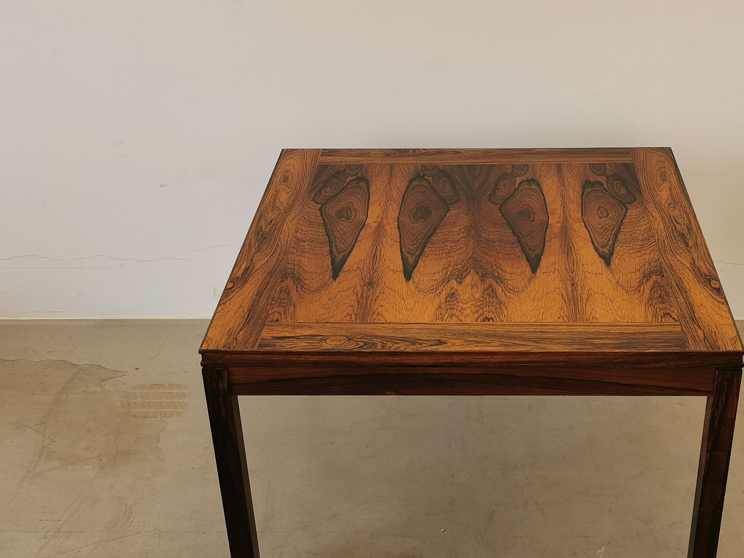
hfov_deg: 36.6
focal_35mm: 52
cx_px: 456
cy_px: 350
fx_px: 1118
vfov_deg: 27.9
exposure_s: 1/135
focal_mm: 5.58
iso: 50
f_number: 1.8
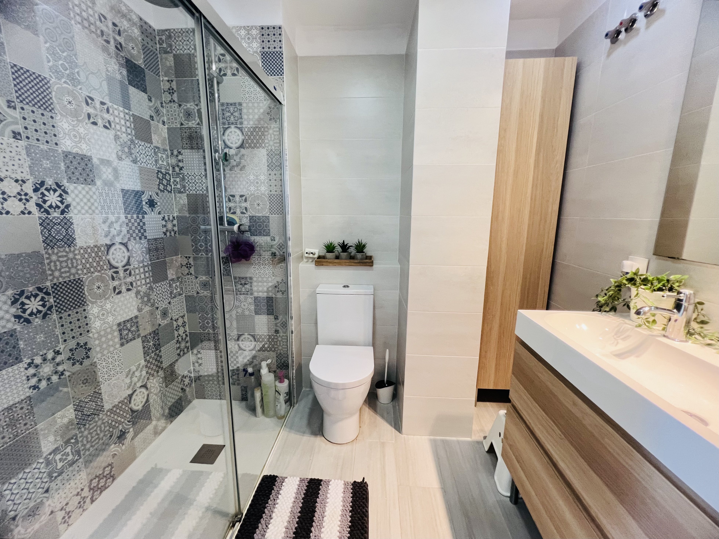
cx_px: 360
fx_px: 270
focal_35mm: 13
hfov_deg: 106.2
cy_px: 270
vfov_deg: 89.9
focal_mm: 1.57
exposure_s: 1/50
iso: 160
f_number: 1.8
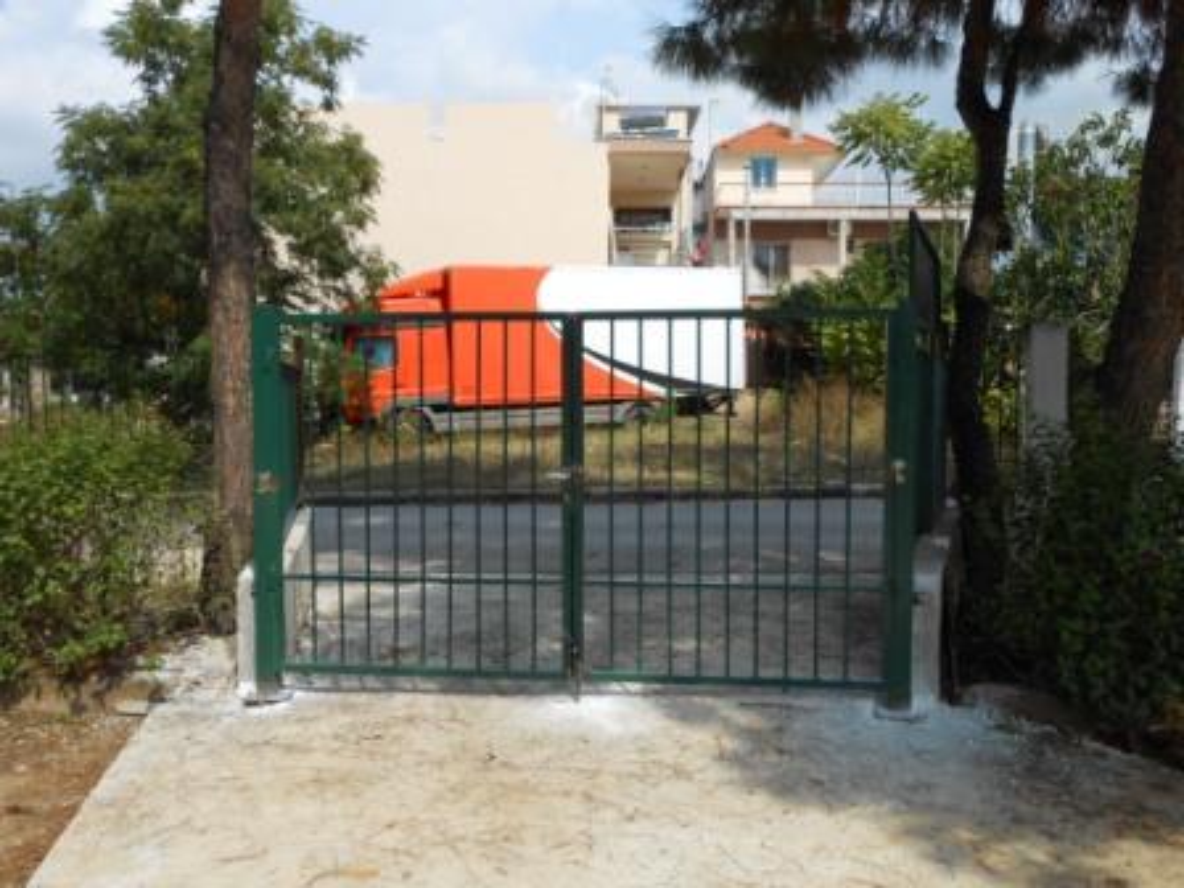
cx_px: 592
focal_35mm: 30
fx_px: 1026
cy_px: 444
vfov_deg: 46.8
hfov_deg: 60.0
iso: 80
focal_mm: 5.3
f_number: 3.8
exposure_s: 1/1000
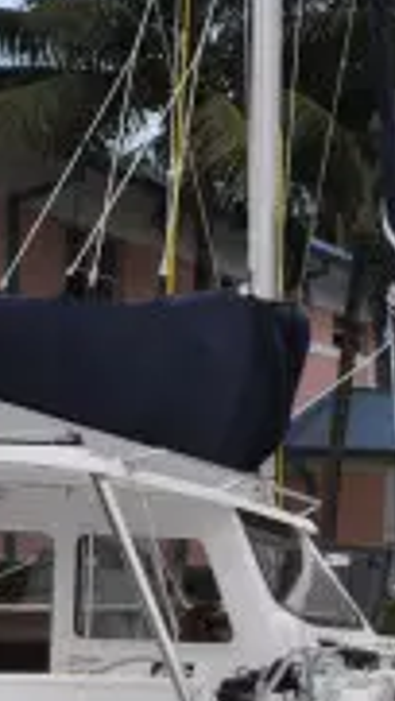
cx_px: 1142
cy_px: 711
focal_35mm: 133
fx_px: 2473
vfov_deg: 15.8
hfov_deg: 8.0
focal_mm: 24
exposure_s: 1/320
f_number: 9
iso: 200
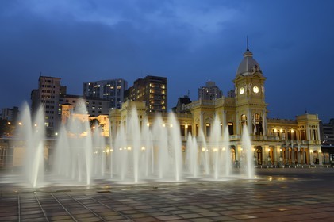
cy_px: 111
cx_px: 167
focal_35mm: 33
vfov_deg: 39.9
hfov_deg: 57.3
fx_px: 306
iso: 100
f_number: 8
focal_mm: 22
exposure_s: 2
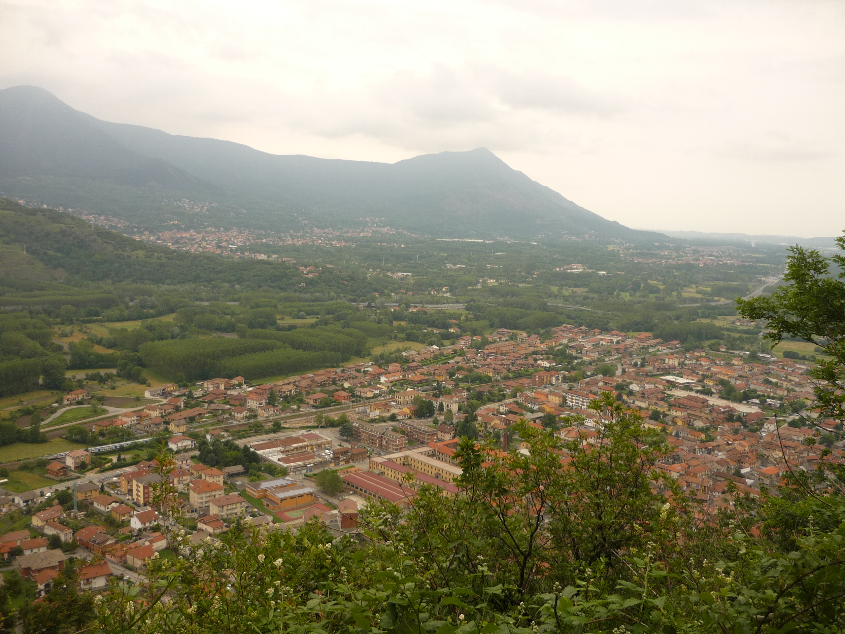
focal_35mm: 33
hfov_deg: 55.4
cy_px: 317
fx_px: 806
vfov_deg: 42.9
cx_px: 422
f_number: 2.8
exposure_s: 1/500
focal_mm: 5.5
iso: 100
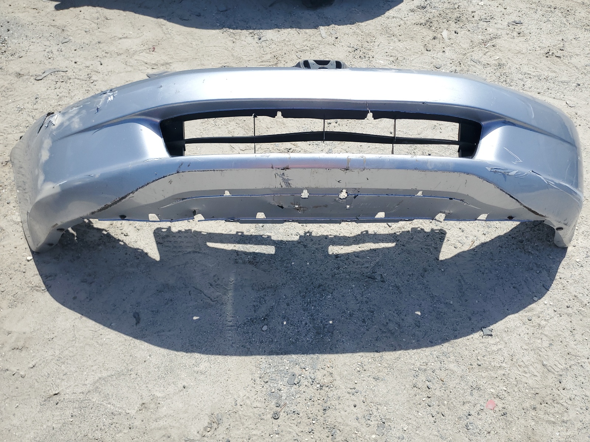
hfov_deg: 67.3
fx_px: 443
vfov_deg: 53.1
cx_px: 295
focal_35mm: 26
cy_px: 221
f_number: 1.5
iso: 50
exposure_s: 1/3333
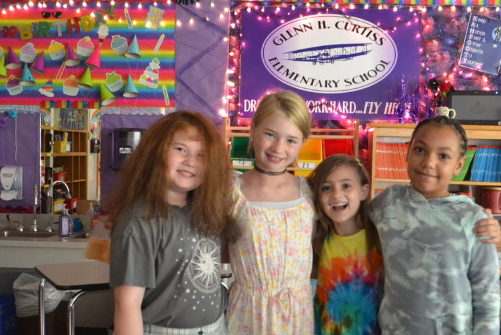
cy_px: 198
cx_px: 294
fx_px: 682
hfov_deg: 40.2
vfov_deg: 27.5
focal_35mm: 49
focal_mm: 24
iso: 3200
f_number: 4.5
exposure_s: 1/30
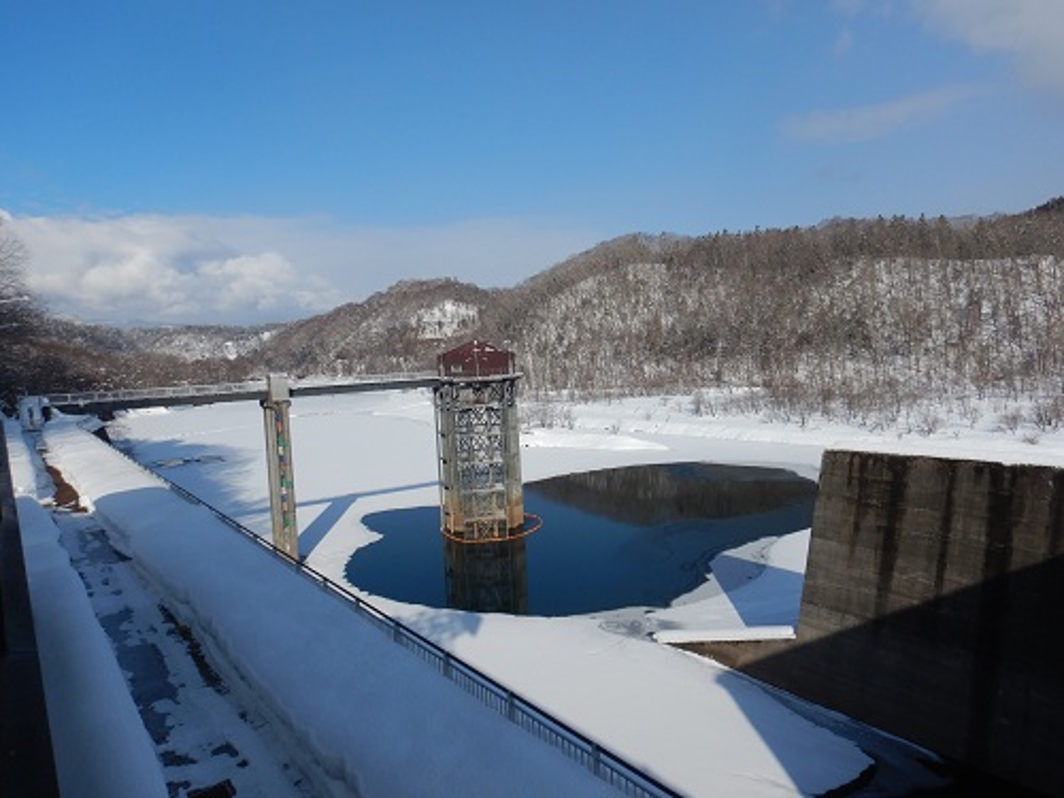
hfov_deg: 71.6
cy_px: 399
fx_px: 738
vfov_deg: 56.8
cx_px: 532
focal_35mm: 24
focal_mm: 4.3
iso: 125
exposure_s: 1/500
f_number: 8.2
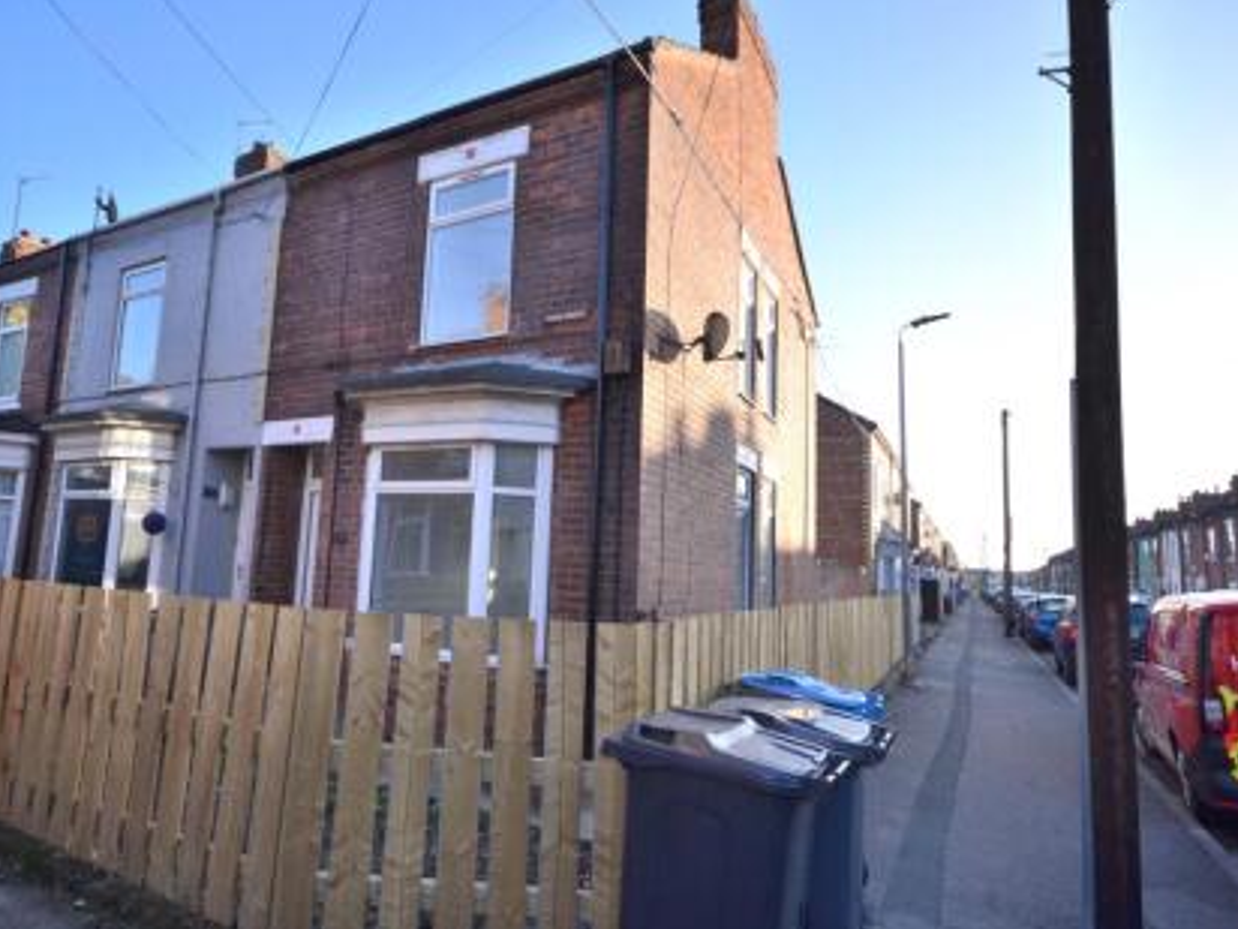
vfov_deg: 66.0
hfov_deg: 81.4
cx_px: 544
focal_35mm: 20
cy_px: 464
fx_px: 715
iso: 100
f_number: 5.6
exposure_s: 1/125
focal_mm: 12
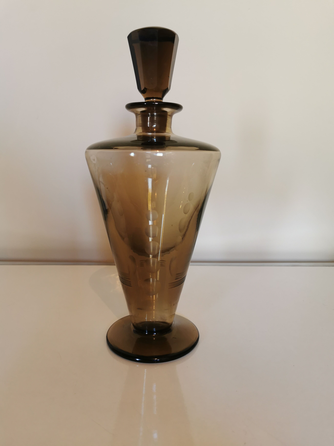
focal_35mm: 27
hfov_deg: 51.4
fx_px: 347
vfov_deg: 65.3
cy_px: 223
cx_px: 167
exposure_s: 1/50
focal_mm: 5.56
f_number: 1.6
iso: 100
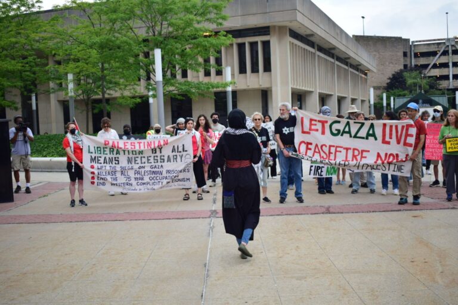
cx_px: 229
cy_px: 152
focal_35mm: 40
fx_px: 515
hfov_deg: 47.9
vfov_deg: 33.0
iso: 200
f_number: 4
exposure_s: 1/500
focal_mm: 27
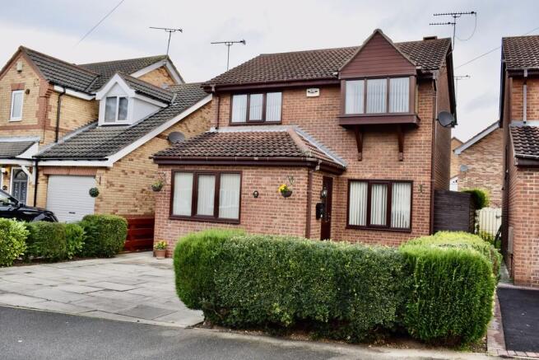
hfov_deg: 57.2
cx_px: 270
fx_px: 494
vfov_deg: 40.0
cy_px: 180
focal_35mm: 33
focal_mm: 22
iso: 400
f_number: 6.3
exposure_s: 1/160
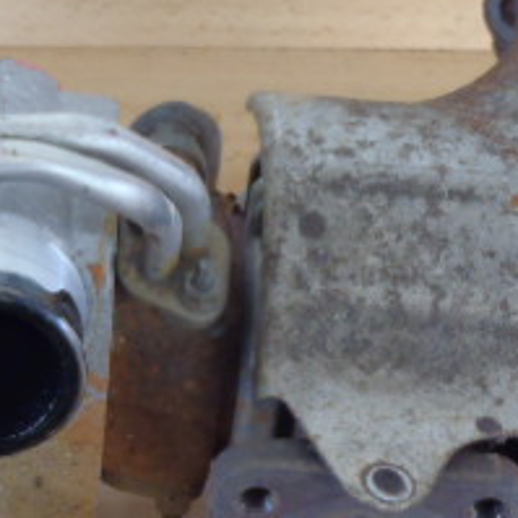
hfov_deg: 16.1
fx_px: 1828
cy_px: 414
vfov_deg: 16.0
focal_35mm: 108
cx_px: 141
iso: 200
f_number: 4.6
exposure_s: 1/10
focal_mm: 6.83
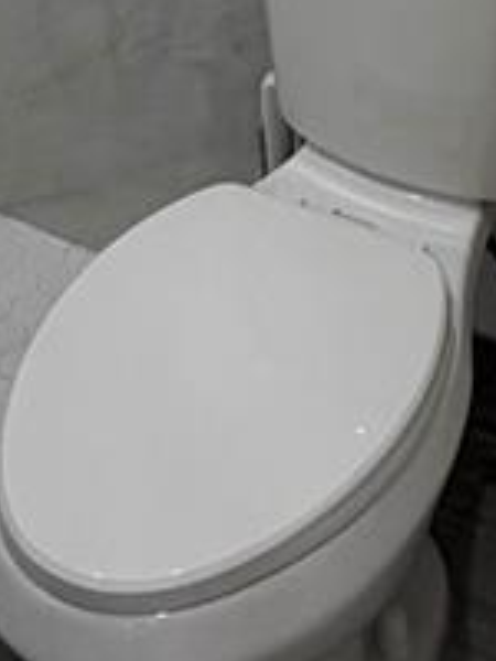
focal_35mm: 84
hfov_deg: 17.6
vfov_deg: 17.7
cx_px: 281
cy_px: -598
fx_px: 1605
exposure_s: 1/120
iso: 200
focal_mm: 2.22
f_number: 2.2
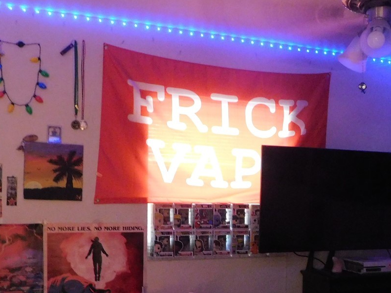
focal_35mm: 48
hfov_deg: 39.4
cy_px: 222
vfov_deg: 29.8
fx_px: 542
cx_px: 239
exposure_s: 1/10
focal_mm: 4.1
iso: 800
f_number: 3
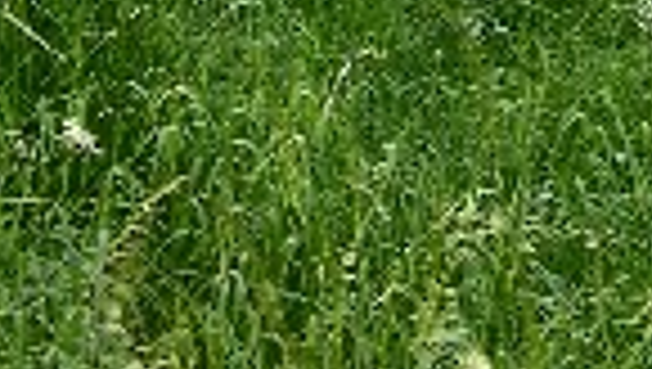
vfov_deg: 7.3
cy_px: -616
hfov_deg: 13.9
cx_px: 384
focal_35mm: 154
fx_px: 2666
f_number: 4
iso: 50
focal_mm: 8.9
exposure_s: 1/35.9
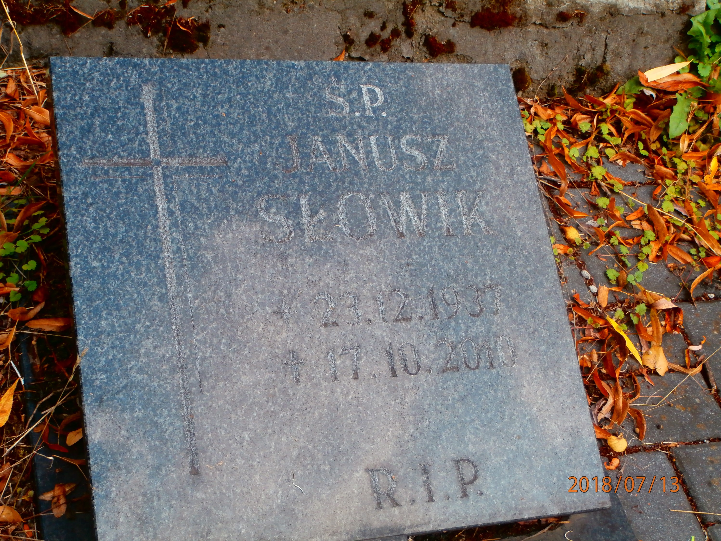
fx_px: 1187
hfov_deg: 33.8
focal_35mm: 57
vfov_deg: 25.7
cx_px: 360
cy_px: 270
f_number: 4.5
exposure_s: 1/320
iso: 100
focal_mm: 10.11
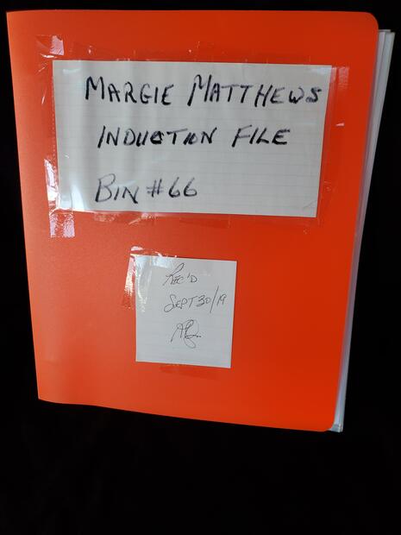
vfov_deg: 67.3
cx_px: 200
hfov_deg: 53.1
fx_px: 402
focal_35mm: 26
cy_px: 268
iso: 64
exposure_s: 1/120
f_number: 2.4
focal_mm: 4.3
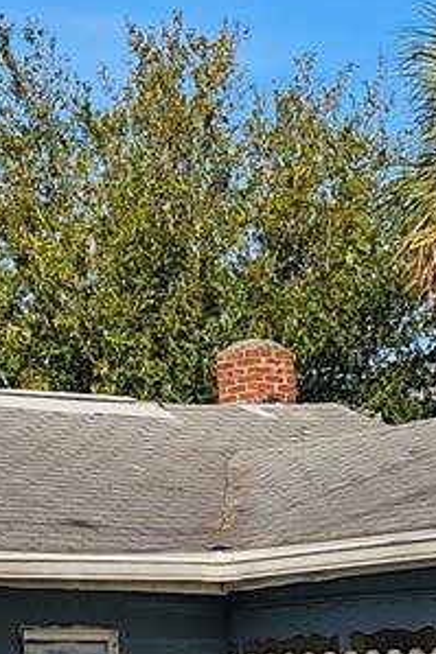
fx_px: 2328
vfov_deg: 16.0
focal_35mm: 128
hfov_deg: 9.9
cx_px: -464
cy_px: 234
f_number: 1.7
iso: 10
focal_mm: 6.3
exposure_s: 1/1033
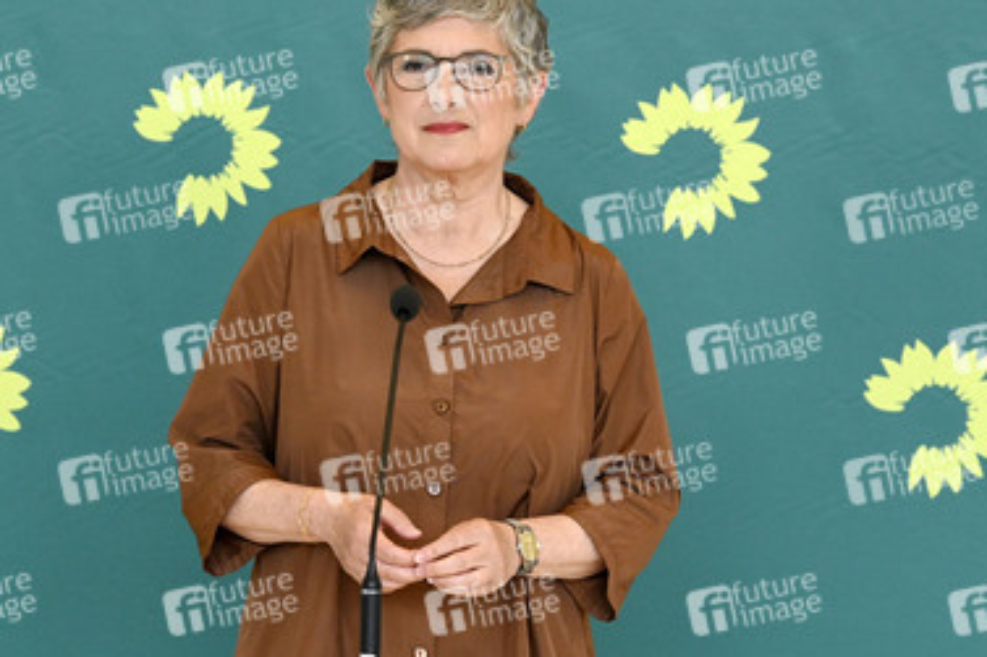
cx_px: 423
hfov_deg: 8.6
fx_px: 6549
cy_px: 277
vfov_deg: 5.7
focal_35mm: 239
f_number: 8
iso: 6400
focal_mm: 200
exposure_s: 1/640
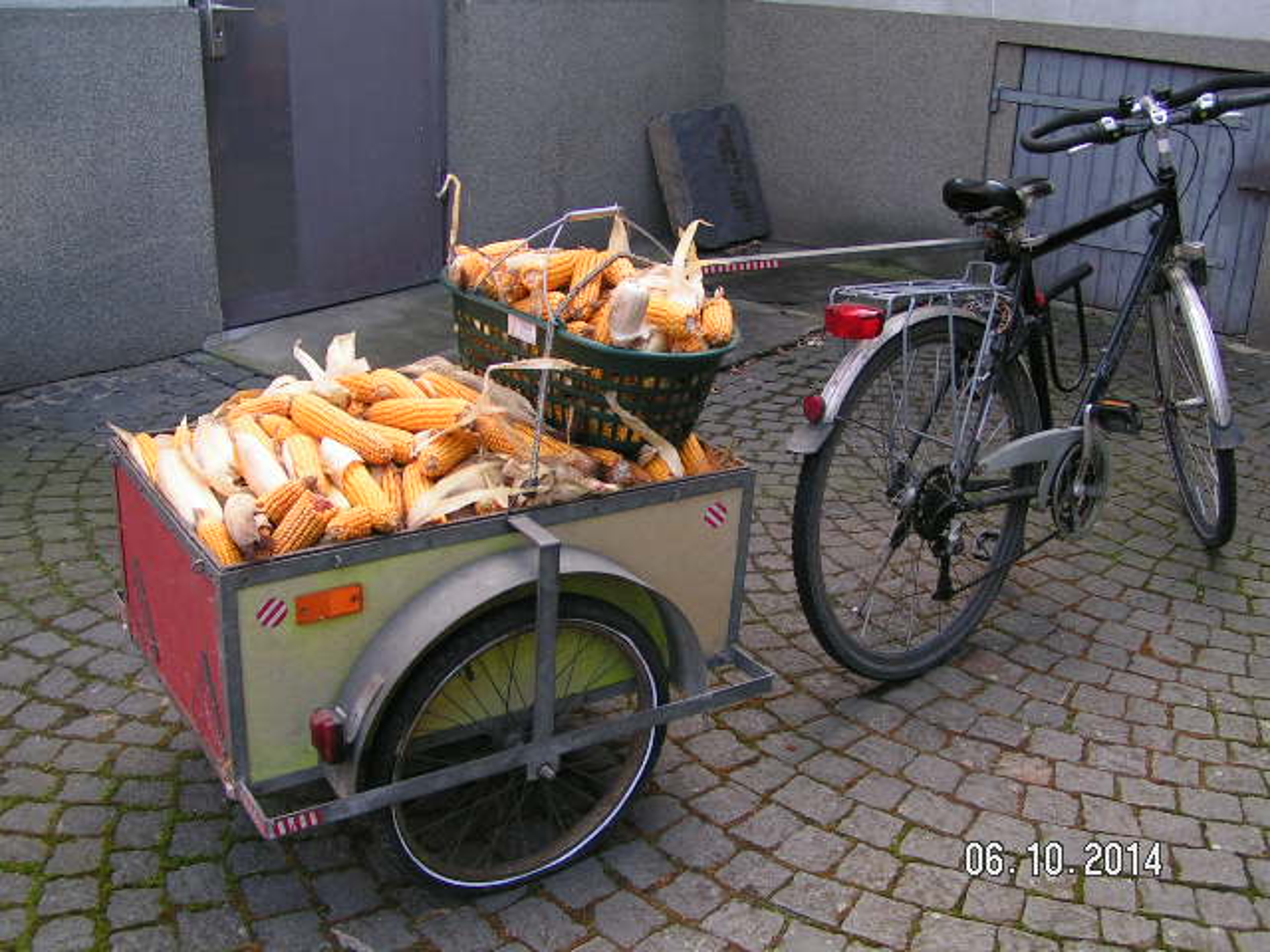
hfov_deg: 49.0
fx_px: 1394
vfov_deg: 37.7
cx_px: 635
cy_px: 476
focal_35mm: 38
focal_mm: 5.8
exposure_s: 1/60
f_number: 3.5
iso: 50
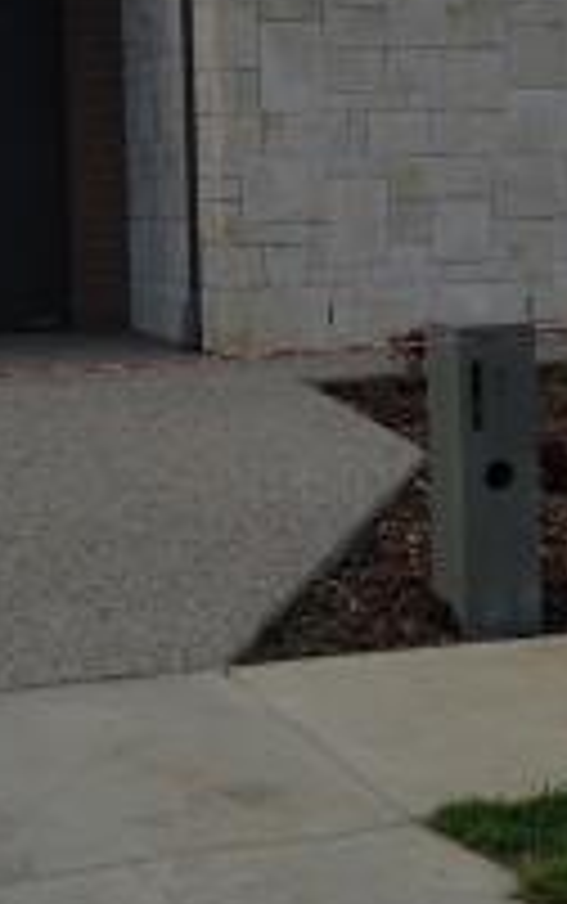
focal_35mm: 104
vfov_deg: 19.9
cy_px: 270
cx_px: 518
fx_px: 2566
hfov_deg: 12.5
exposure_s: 1/579
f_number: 2.4
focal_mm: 3.3
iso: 25
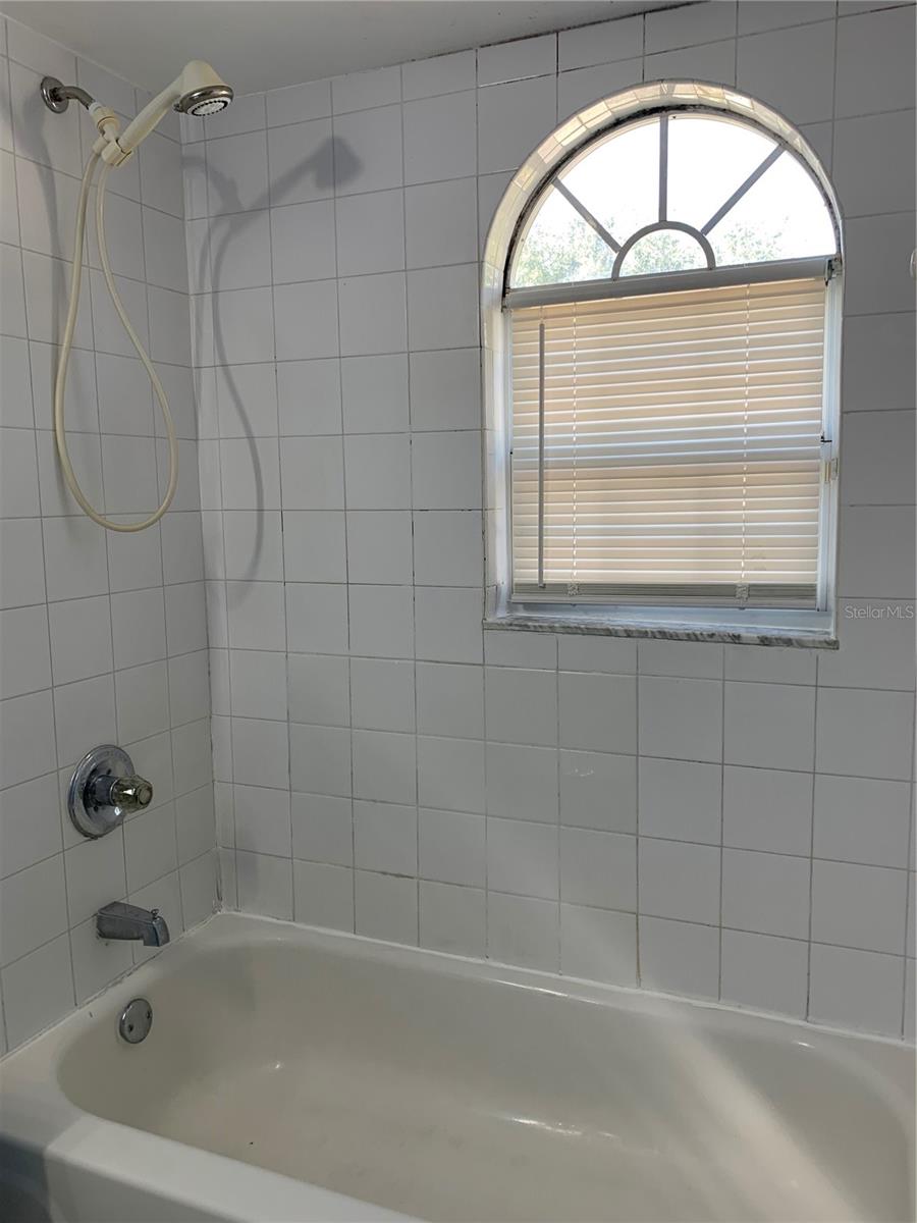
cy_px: 612
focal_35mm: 26
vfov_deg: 67.3
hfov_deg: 53.1
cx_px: 458
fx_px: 918
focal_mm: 4.25
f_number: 1.8
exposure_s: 1/120
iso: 50
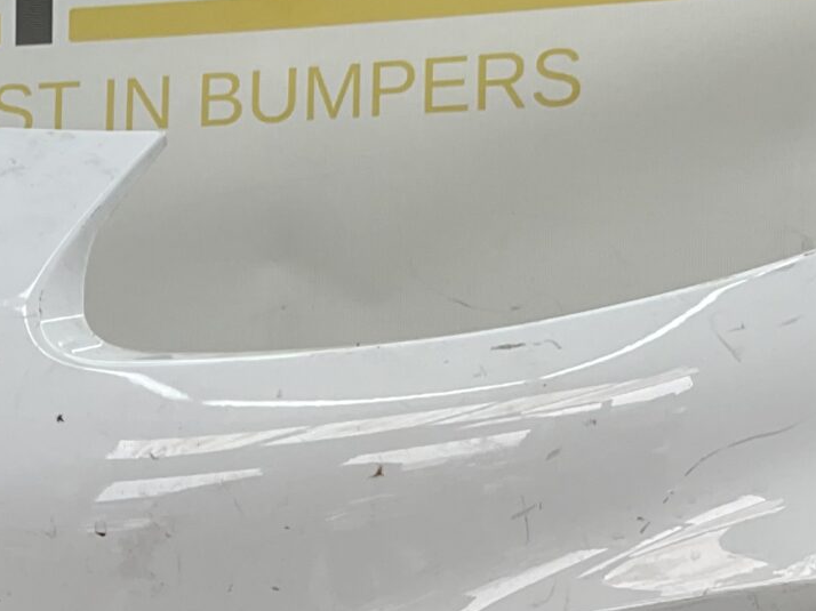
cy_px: 823
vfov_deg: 13.6
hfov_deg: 18.5
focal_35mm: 104
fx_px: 2451
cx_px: 41
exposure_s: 1/145
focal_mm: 3
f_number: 1.8
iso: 16
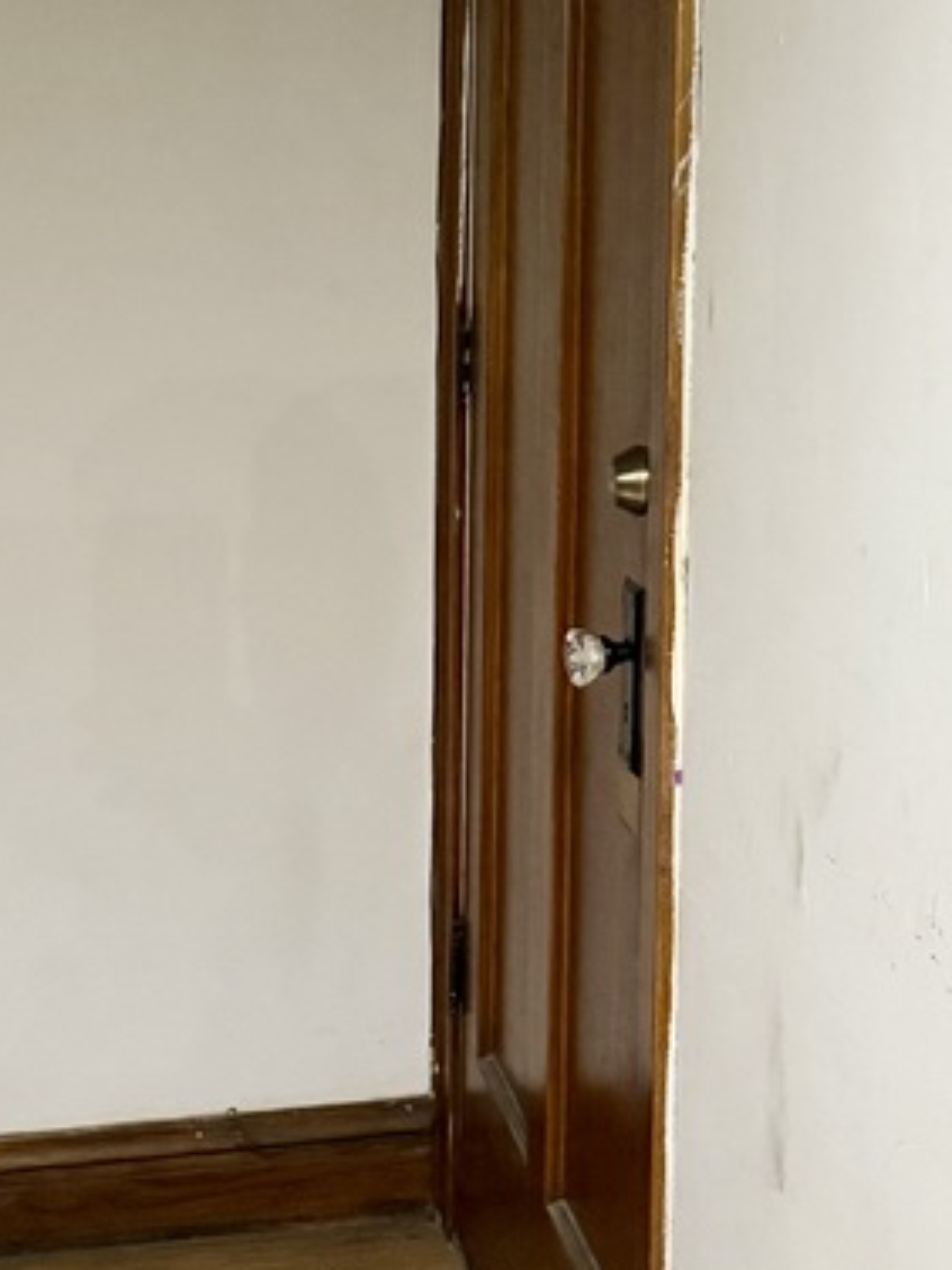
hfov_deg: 21.3
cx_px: 456
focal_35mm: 69
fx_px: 2530
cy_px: 436
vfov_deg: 28.0
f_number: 1.78
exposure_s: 1/30
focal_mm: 6.76
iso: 1000
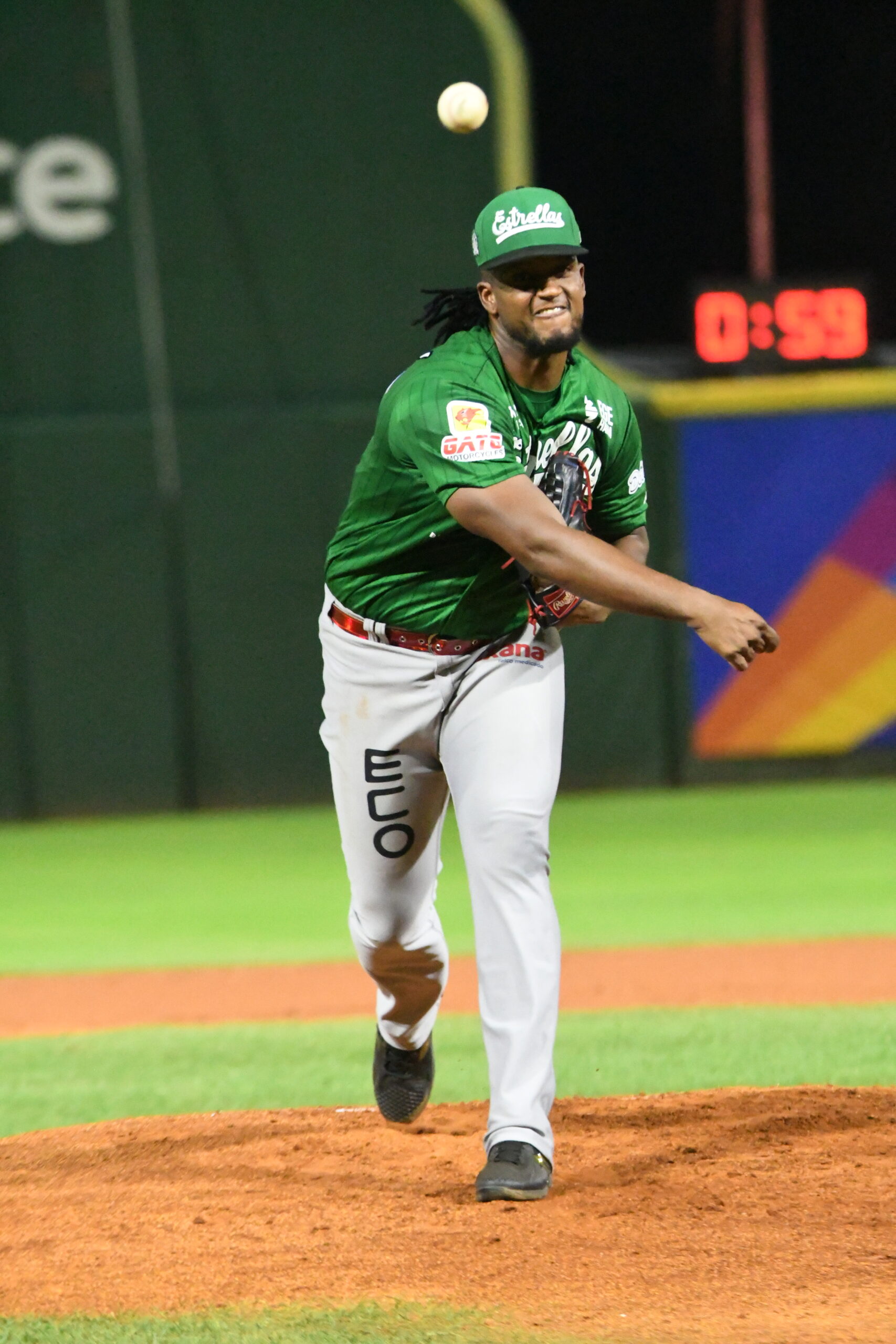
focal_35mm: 480
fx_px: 17916
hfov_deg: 2.9
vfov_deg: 4.3
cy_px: 672
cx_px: 448
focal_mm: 320
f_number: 5.6
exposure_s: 1/1000
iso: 20000
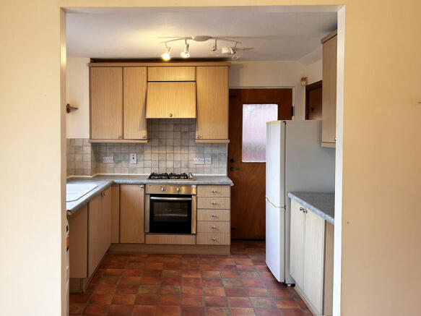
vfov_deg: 53.0
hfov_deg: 67.3
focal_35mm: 26
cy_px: 158
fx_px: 316
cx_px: 210
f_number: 1.5
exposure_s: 1/121
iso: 125
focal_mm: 5.7
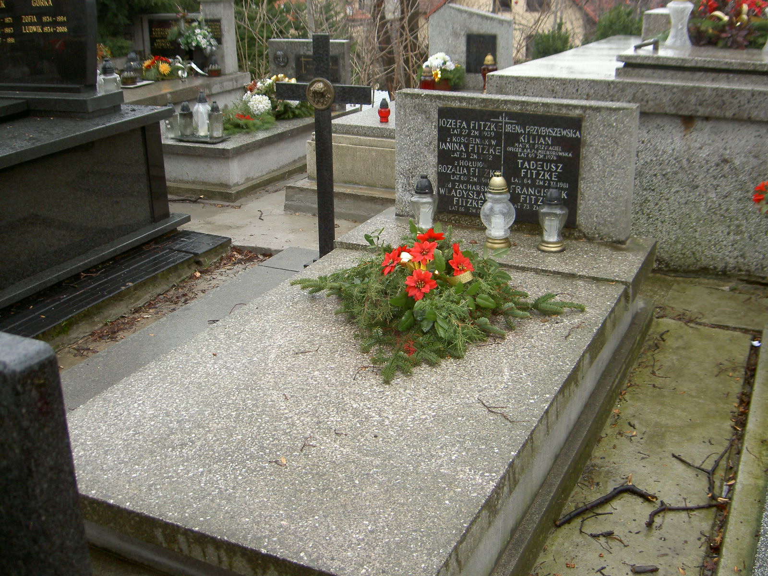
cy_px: 288
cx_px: 384
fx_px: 865
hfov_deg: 47.9
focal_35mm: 39
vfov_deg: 36.8
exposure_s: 1/60
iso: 100
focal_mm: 8
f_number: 2.8
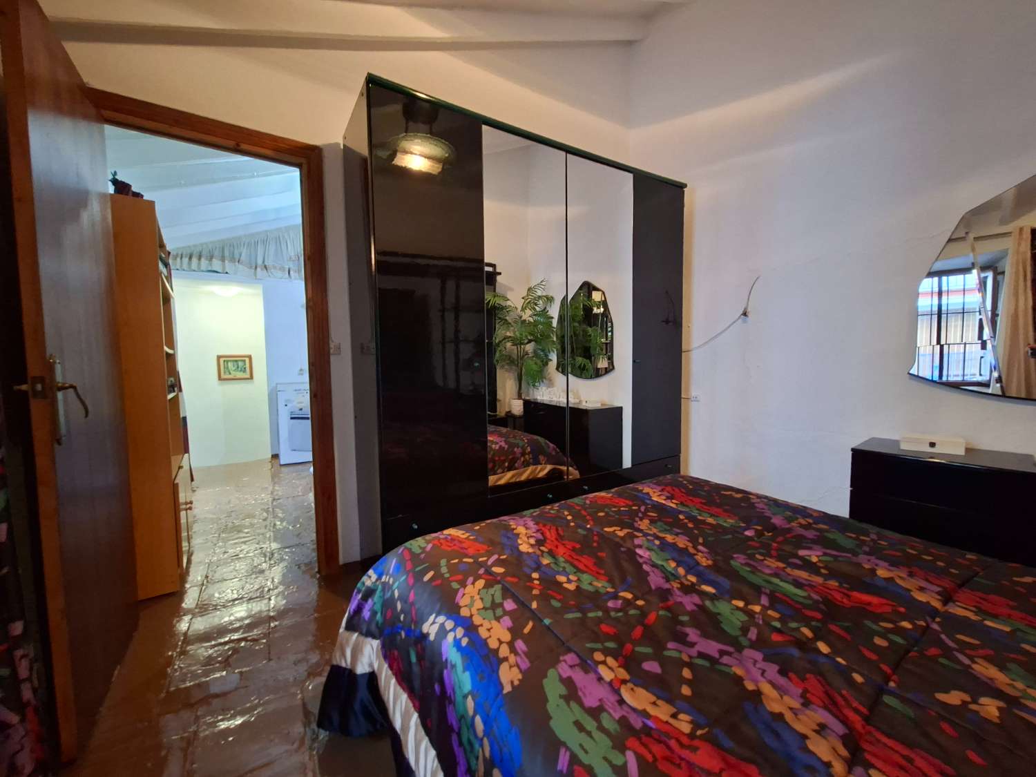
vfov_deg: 89.9
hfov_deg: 106.2
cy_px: 388
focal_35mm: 13
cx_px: 518
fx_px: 389
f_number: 2.2
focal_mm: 1.74
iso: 320
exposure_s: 1/24
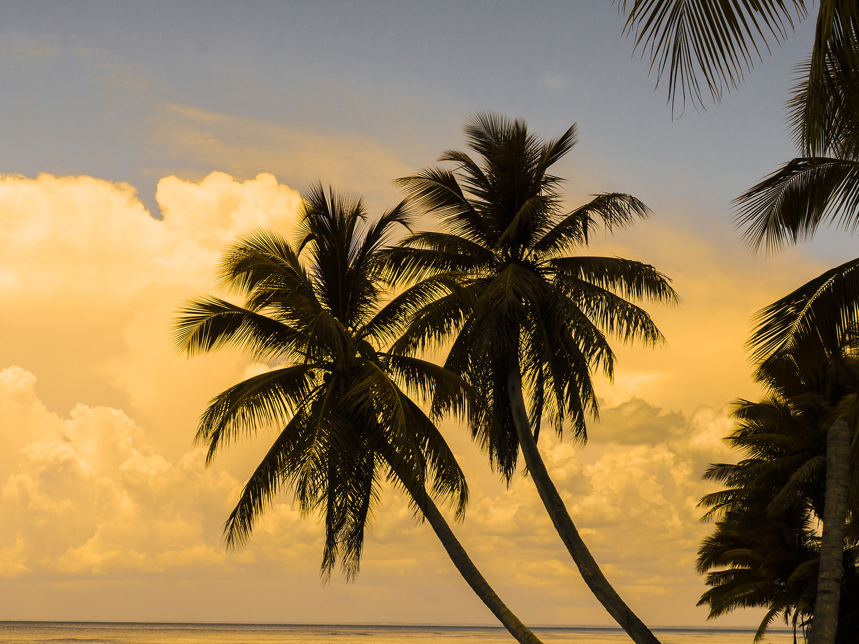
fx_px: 2030
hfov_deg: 23.7
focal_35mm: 82
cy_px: 431
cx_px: 222
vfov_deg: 18.0
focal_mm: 35
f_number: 13
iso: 400
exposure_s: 1/640
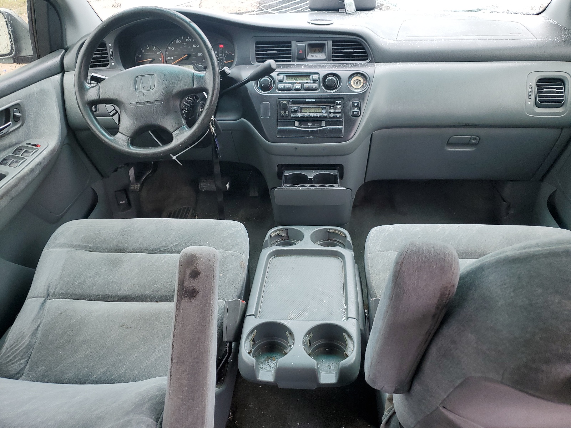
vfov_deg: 53.1
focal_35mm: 26
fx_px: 429
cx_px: 286
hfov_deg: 67.3
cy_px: 214
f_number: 1.5
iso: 90
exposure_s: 1/120
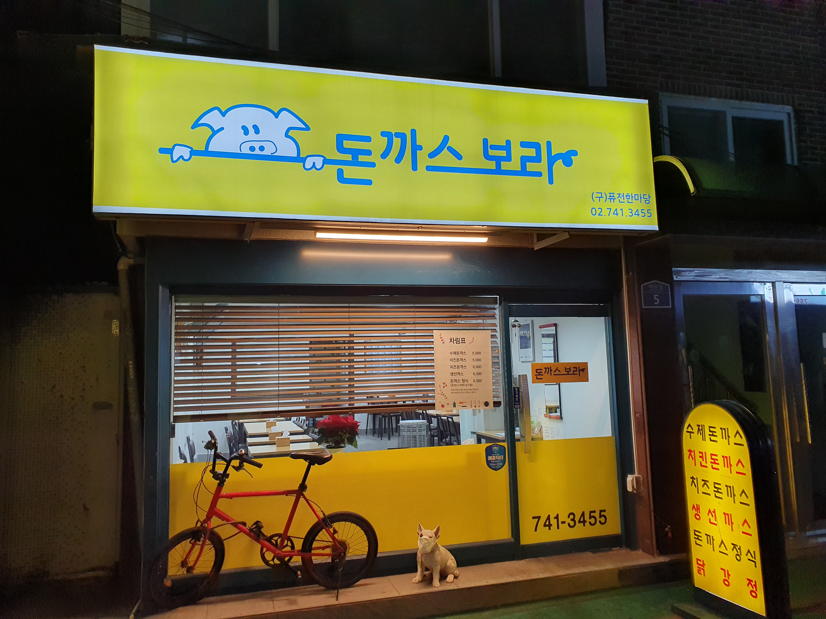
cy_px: 310
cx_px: 413
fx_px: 620
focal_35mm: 26
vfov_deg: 53.1
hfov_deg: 67.3
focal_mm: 4.32
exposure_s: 1/120
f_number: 2.4
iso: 125
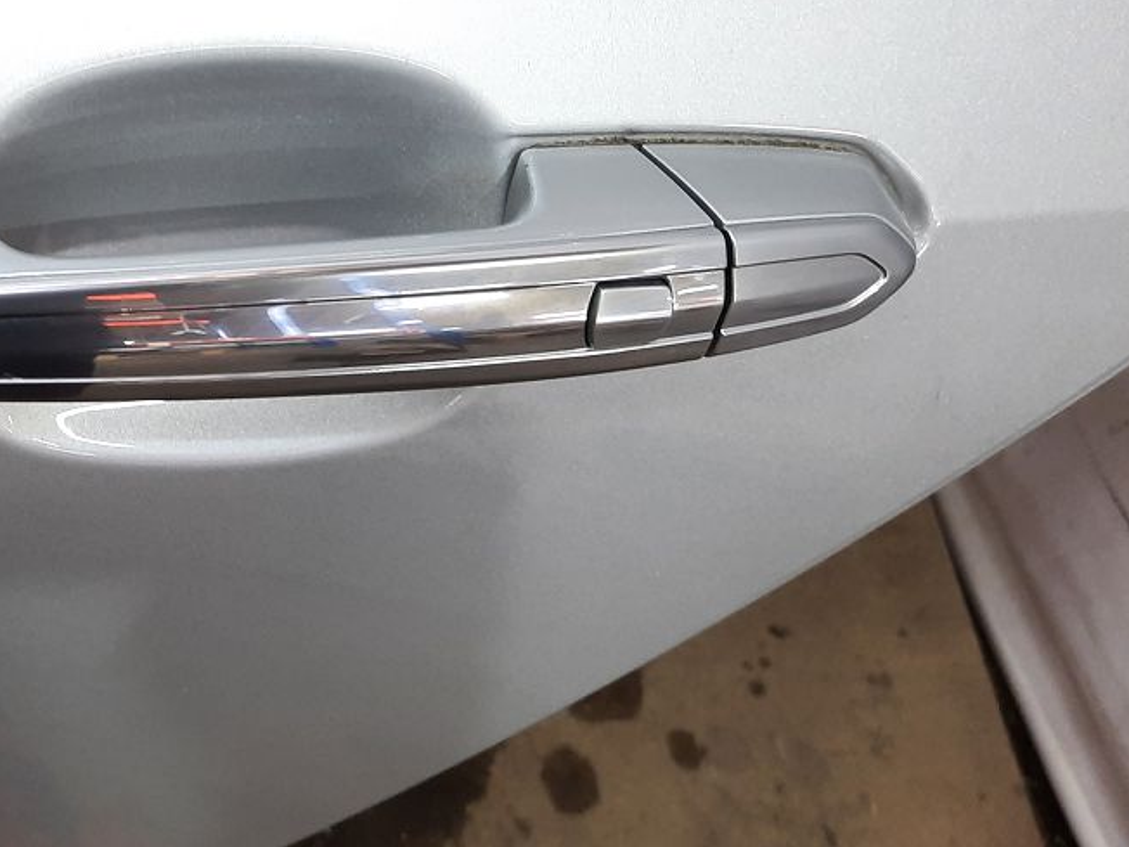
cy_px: 215
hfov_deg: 39.0
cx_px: 163
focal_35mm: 46
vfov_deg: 31.0
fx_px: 1500
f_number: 2
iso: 160
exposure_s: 1/50
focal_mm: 4.6
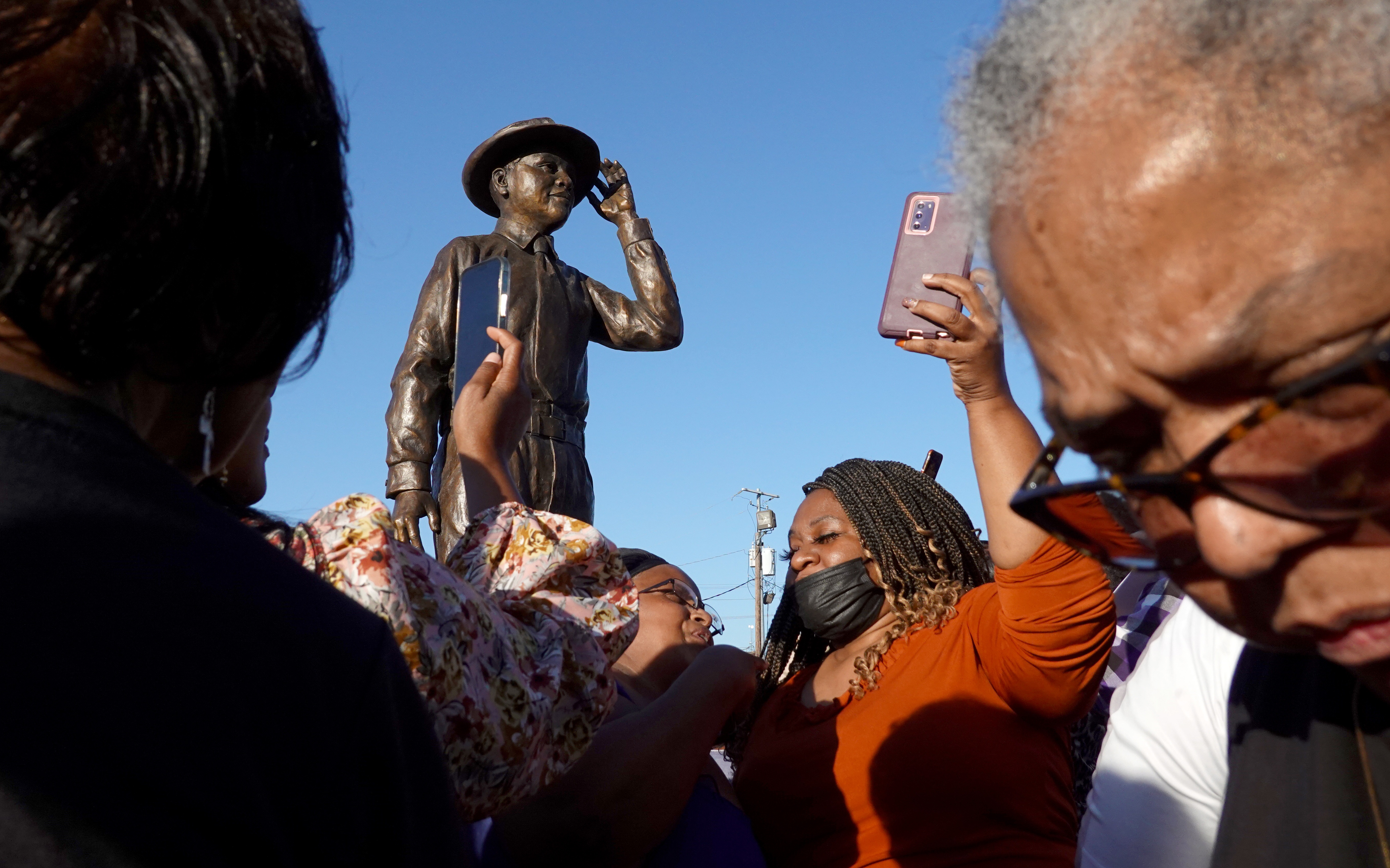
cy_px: 460
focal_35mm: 31
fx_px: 1174
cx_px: 687
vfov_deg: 40.6
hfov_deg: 61.2
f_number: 5
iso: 400
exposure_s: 1/2500
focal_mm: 11.29
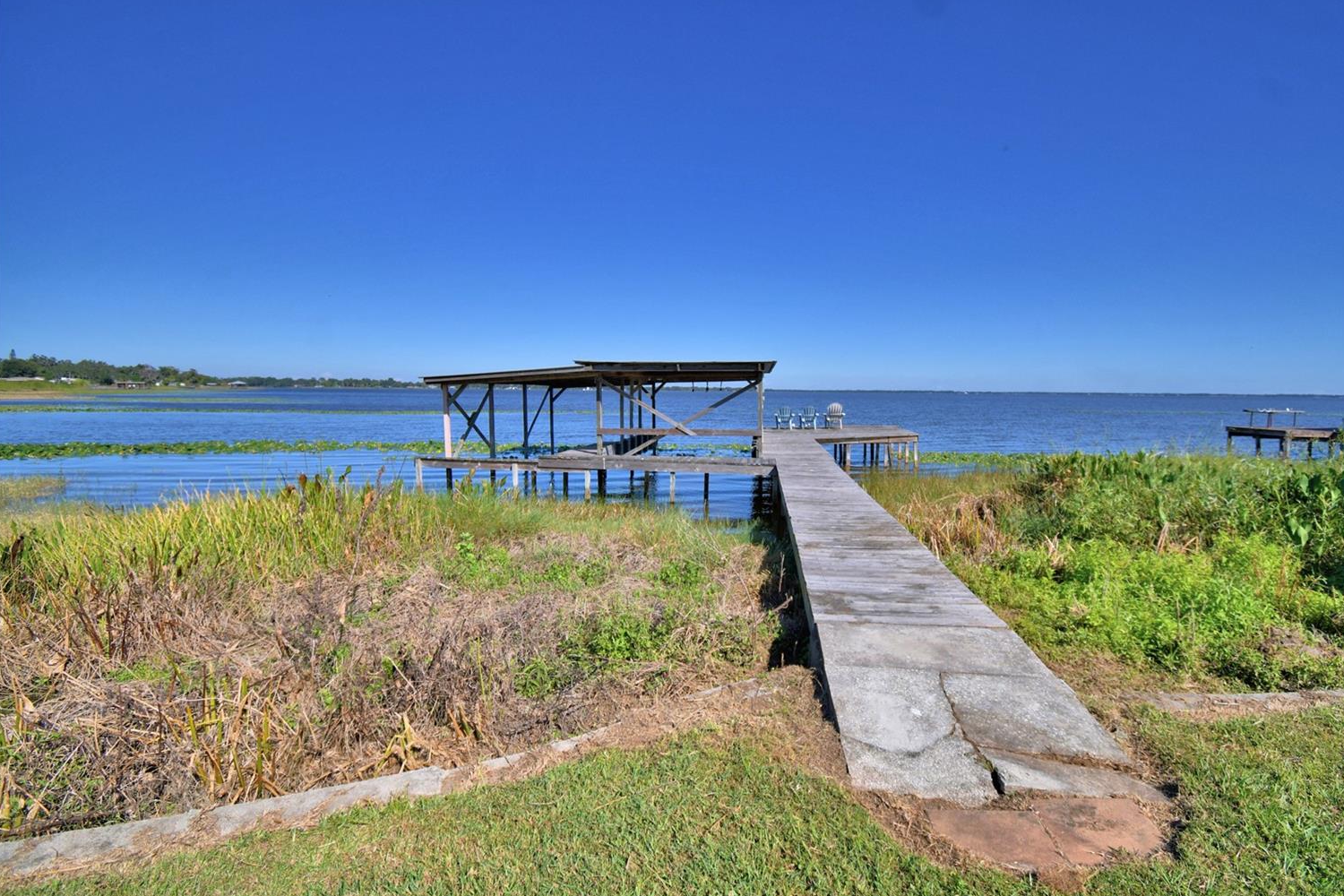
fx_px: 597
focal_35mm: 16
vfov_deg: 73.7
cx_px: 711
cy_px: 426
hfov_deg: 96.6
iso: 100
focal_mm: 10
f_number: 4.5
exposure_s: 1/2000
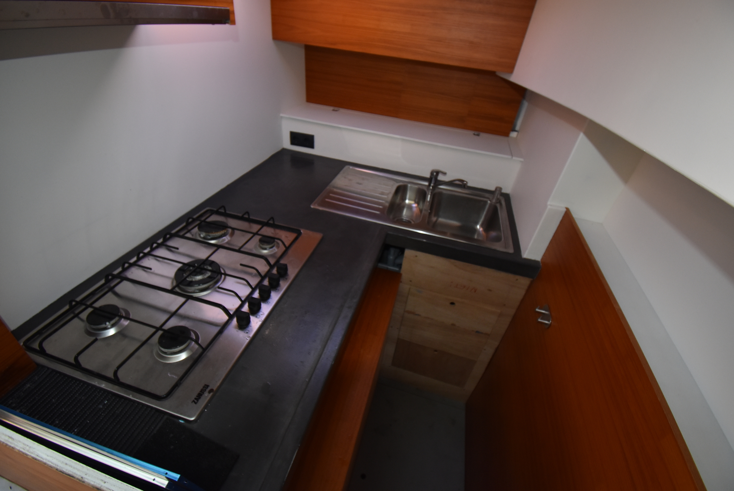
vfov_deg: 77.4
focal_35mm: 15
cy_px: 246
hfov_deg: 100.3
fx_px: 306
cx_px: 367
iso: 800
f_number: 5
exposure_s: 1/100
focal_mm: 10
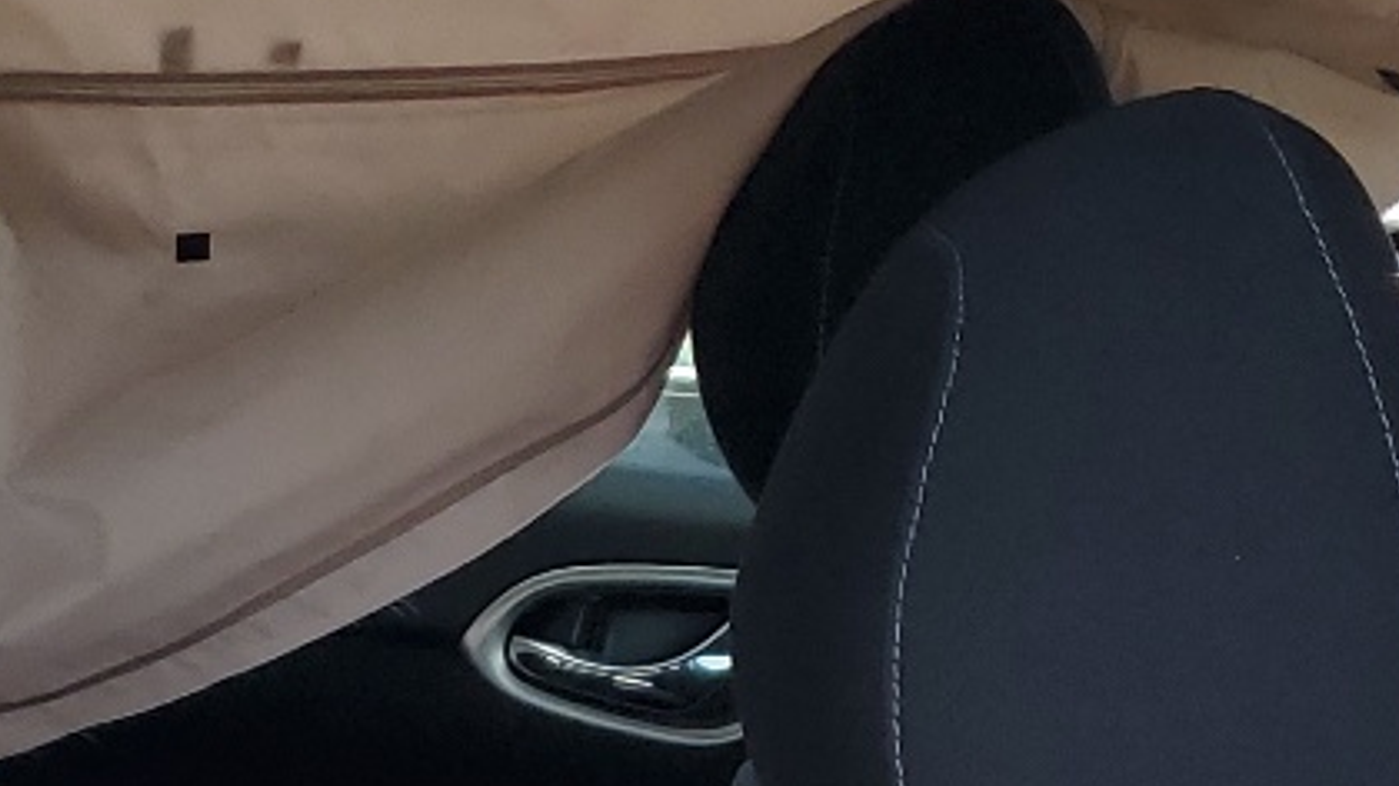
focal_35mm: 108
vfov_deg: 10.1
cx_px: 170
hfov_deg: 19.5
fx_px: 4005
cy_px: 1735
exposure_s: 1/1250
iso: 50
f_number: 1.5
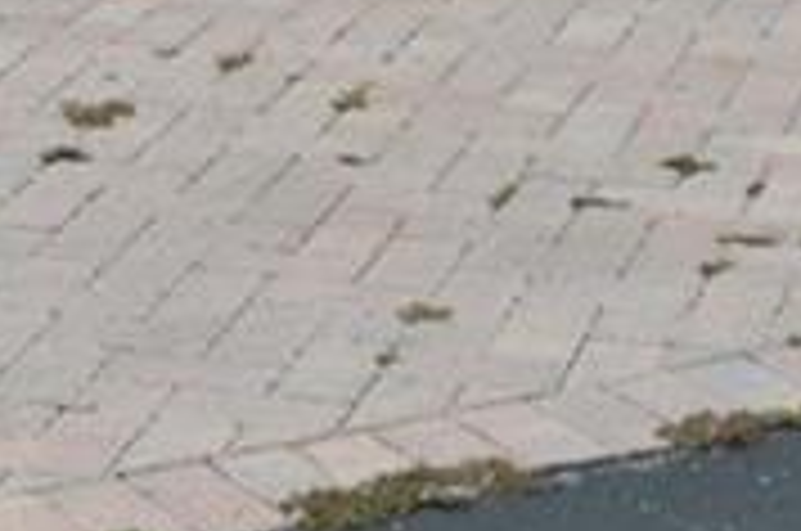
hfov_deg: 10.8
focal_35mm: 190
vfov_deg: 6.8
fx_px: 4220
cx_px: 351
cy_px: -765
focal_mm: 22
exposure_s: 1/250
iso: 100
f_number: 8
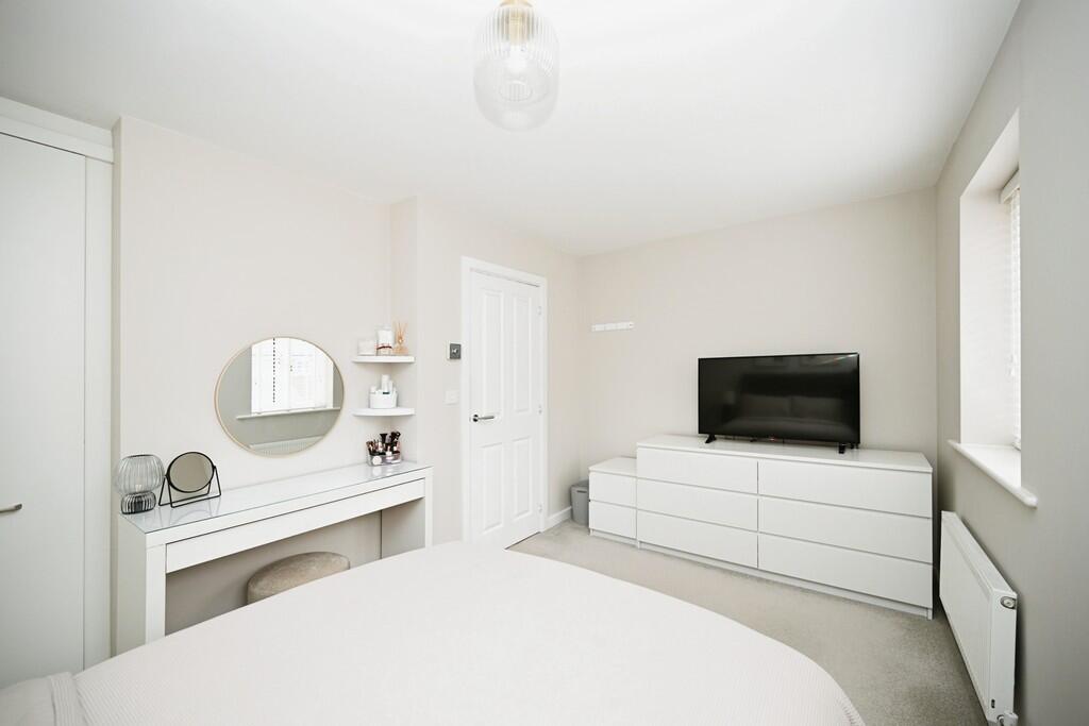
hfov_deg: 104.2
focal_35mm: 14
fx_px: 424
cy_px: 363
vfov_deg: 81.2
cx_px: 544
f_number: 4
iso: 720
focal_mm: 14
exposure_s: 1/60
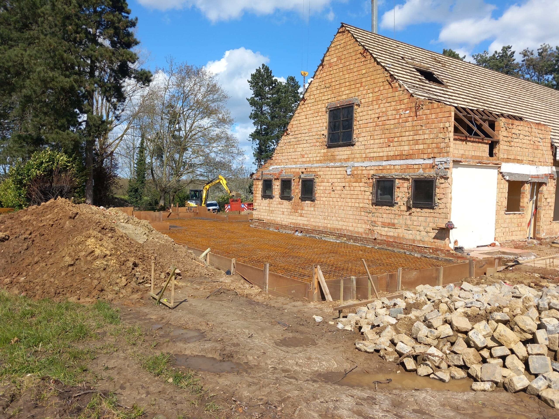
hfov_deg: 65.3
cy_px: 210
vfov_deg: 51.4
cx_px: 280
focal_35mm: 27
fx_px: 436
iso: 20
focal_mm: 4
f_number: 1.8
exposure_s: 1/588
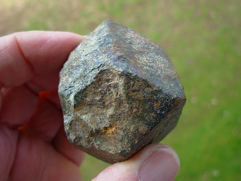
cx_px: 120
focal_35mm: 38
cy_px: 90
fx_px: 265
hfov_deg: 49.0
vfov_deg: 37.7
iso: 50
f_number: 2.9
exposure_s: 1/132
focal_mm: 6.3
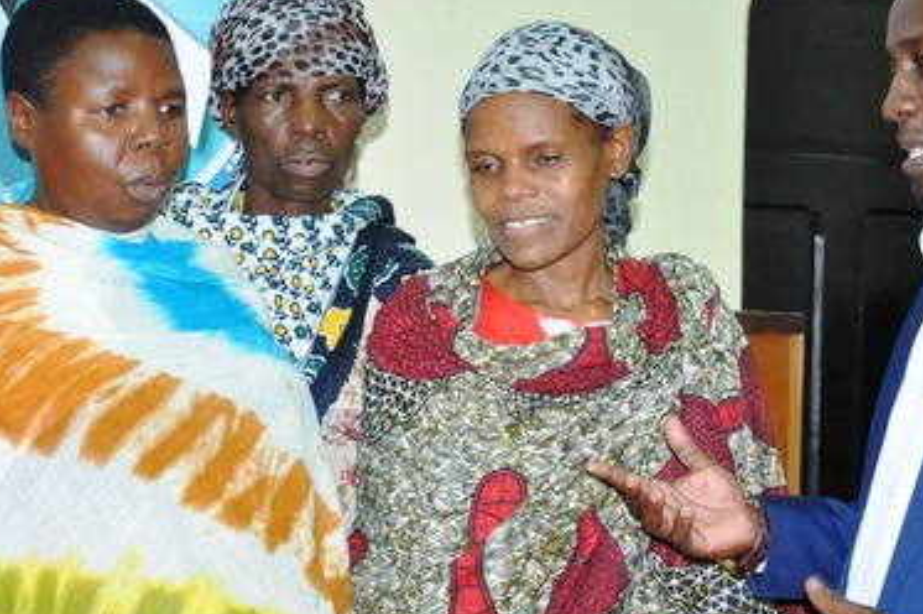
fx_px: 2305
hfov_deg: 22.6
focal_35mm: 90
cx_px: 468
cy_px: 348
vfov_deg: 15.2
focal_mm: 32
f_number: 5
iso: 1600
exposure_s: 1/60
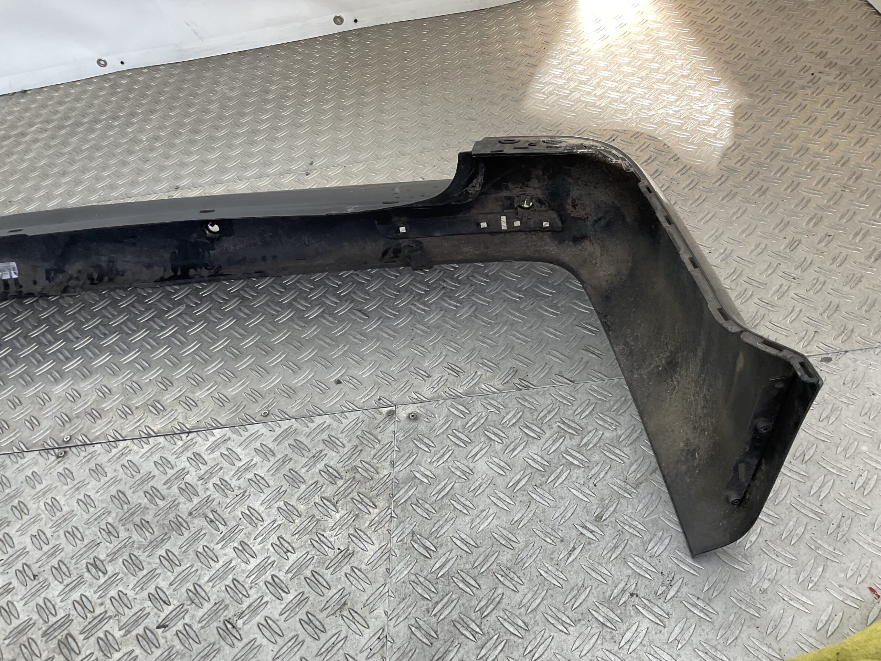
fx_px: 738
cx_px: 440
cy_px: 330
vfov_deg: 48.2
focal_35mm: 29
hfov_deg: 61.7
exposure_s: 1/120
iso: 25
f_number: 1.8
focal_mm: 3
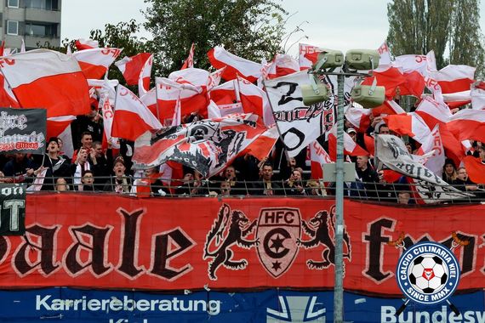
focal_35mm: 105
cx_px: 242
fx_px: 1414
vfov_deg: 13.0
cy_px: 162
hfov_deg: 19.5
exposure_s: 1/1000
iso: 400
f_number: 4
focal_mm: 70
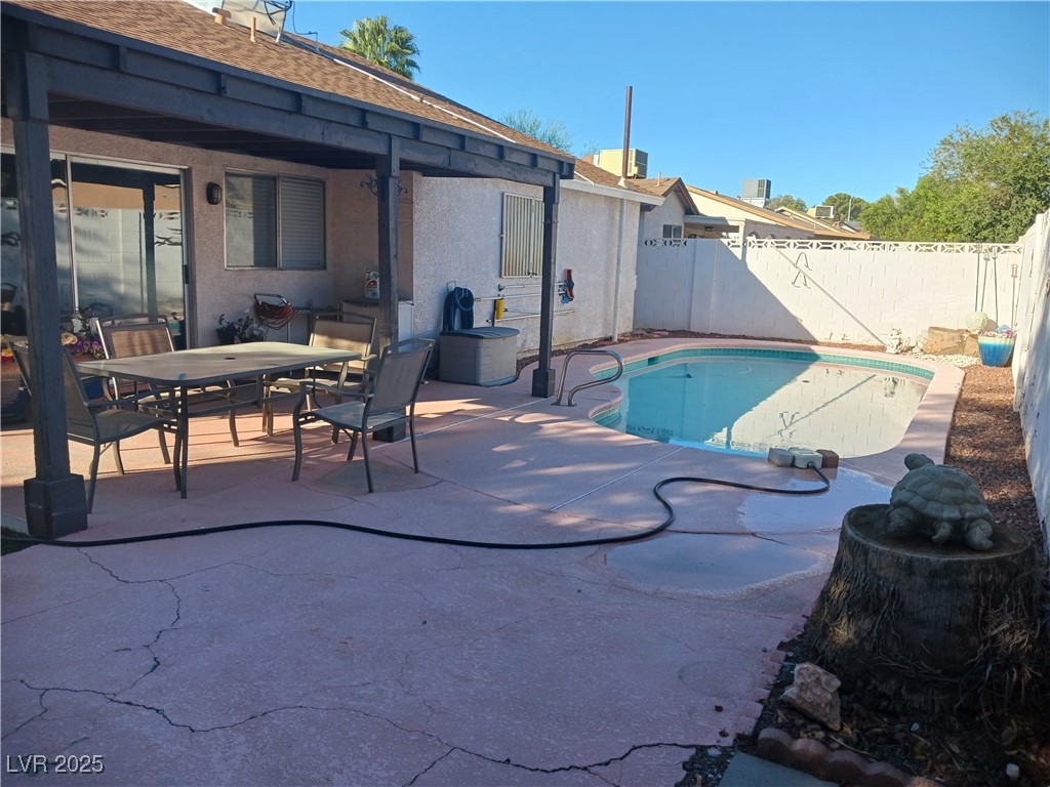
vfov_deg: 51.4
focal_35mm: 27
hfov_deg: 65.3
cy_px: 394
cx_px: 525
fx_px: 819
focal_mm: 4
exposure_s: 1/207
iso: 20
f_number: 1.8
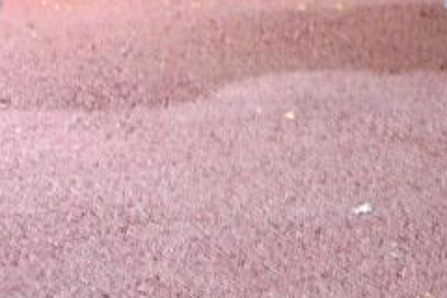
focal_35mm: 132
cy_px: -224
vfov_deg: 9.9
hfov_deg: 14.2
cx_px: 741
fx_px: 1639
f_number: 2.8
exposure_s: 1/8.7
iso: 64
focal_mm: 7.8
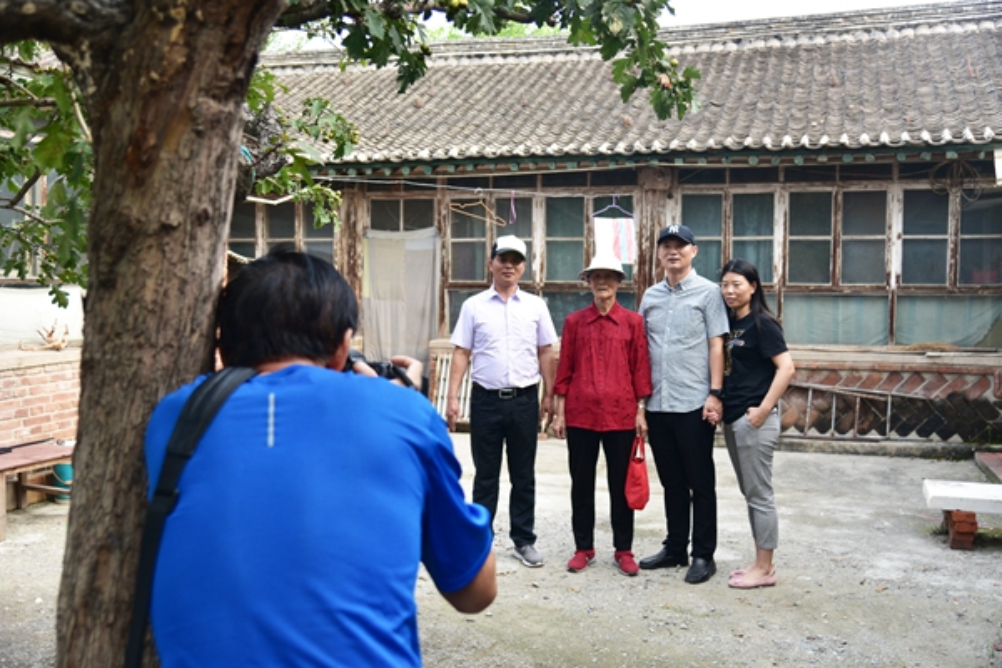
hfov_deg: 54.4
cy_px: 334
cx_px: 501
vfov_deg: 37.9
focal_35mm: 35
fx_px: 974
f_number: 4
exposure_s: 1/400
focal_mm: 35
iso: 200
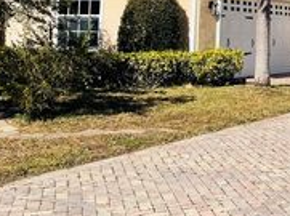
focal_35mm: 72
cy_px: 4
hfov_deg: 24.4
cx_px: 354
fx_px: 602
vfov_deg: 19.8
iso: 32
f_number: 1.6
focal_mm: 4.2
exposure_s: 1/4831
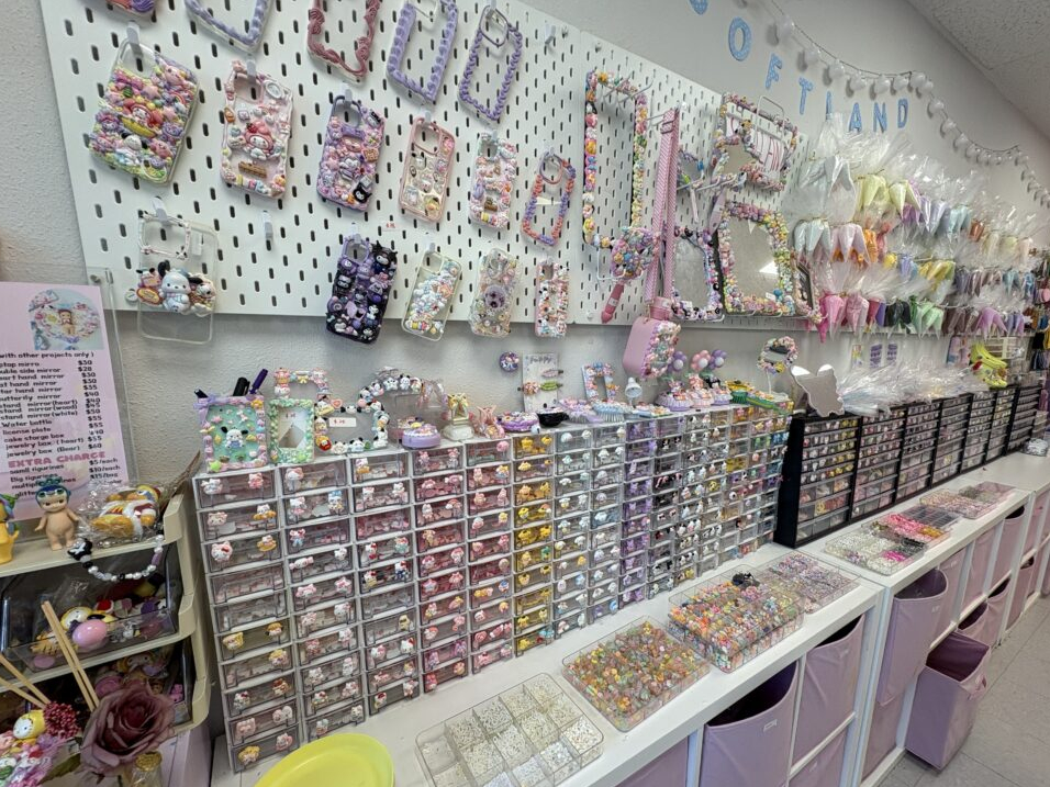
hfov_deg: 98.1
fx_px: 455
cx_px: 545
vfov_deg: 81.6
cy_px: 420
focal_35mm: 15
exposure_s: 1/120
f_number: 2.2
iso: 80
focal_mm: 2.22
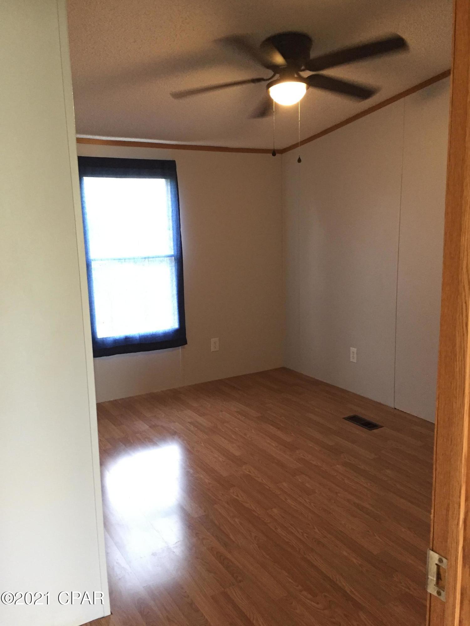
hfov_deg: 48.2
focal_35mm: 29
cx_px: 235
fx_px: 525
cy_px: 313
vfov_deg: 61.7
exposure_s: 1/30
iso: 200
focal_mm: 4.15
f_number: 2.2
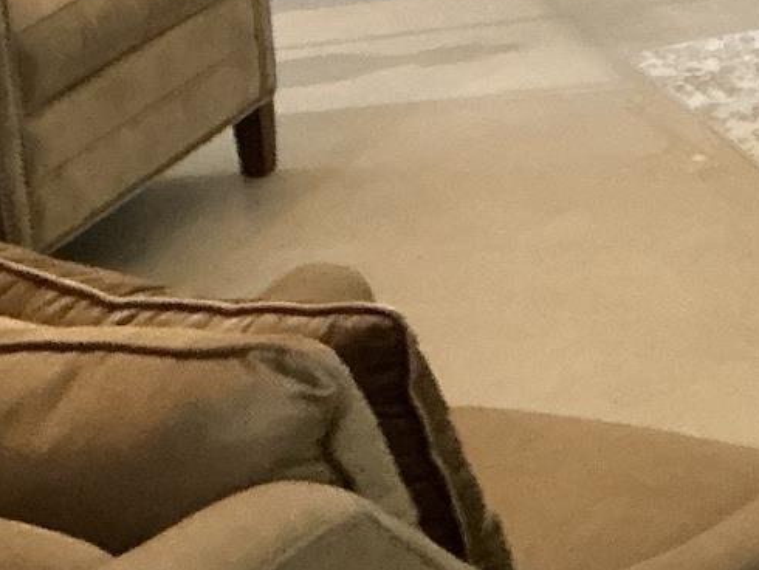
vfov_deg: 11.7
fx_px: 2567
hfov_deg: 14.3
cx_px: 1485
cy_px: -445
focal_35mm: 117
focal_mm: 3
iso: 320
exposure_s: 1/40
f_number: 1.8
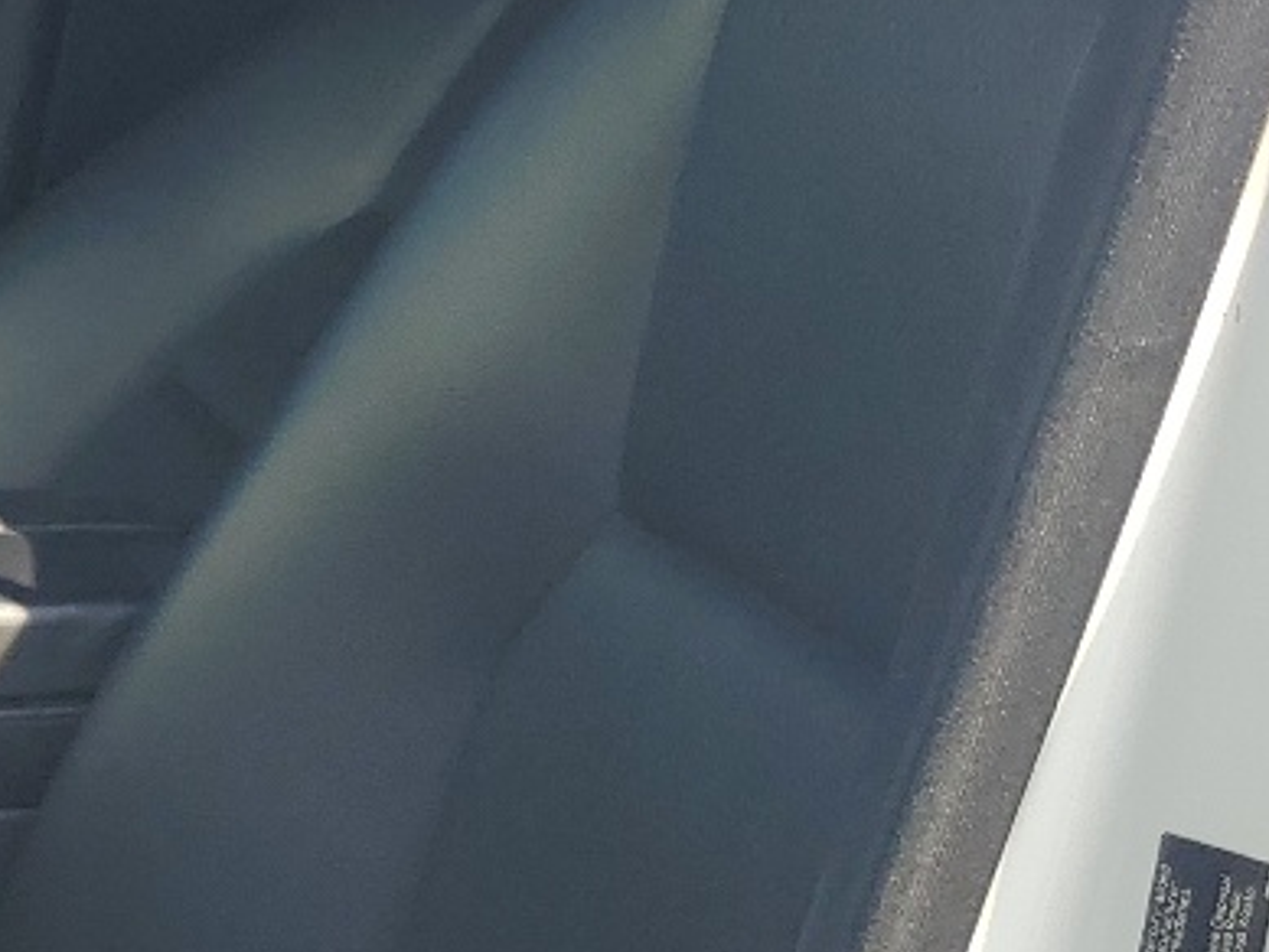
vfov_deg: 13.8
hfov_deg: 15.7
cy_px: 430
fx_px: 3924
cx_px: -1018
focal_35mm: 107
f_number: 1.5
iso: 50
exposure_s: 1/909
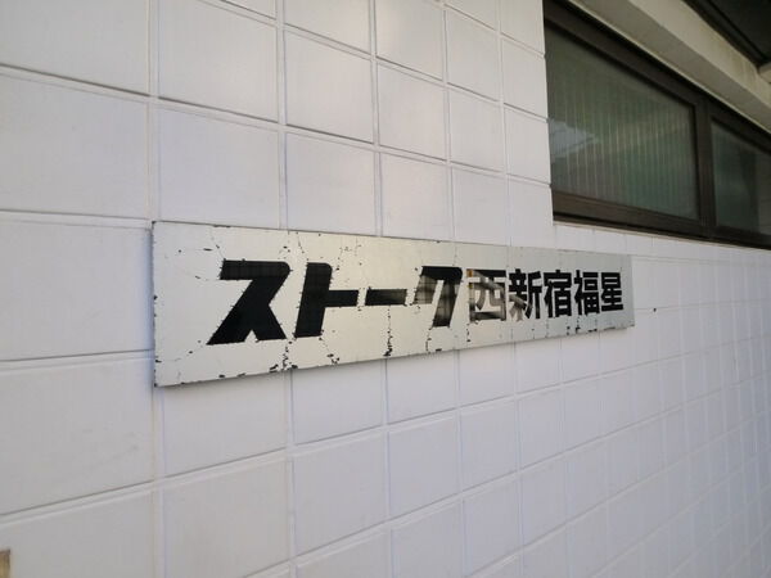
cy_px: 289
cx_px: 386
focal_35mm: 14
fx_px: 312
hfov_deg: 102.1
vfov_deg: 85.7
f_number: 6.3
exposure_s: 1/200
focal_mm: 7
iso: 640
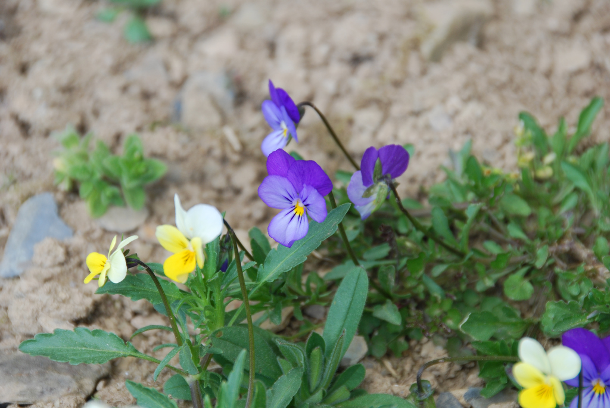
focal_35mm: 300
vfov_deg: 4.6
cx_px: 305
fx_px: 5088
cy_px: 204
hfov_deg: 6.9
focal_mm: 200
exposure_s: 1/125
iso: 200
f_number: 8
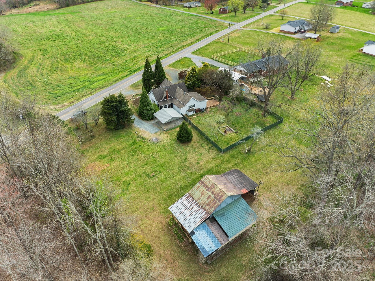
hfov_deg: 71.6
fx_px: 260
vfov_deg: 56.8
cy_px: 140
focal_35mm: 24
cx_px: 188
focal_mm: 12.29
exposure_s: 1/320
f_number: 2.8
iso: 100
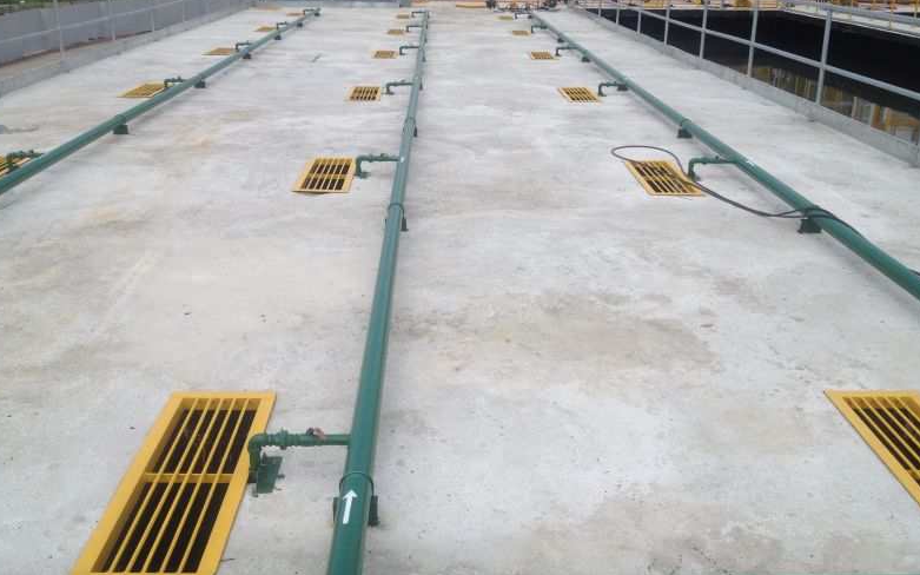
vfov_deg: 33.6
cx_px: 456
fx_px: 953
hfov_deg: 51.5
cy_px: 271
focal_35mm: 38
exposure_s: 1/2045
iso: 50
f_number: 2.4
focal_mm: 4.28
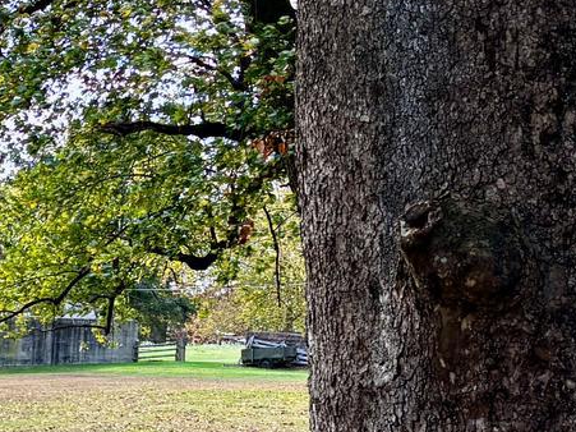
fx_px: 1963
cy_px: 420
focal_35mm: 118
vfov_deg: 12.4
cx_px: -287
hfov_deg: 15.4
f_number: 1.6
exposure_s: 1/477
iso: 50
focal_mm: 5.96
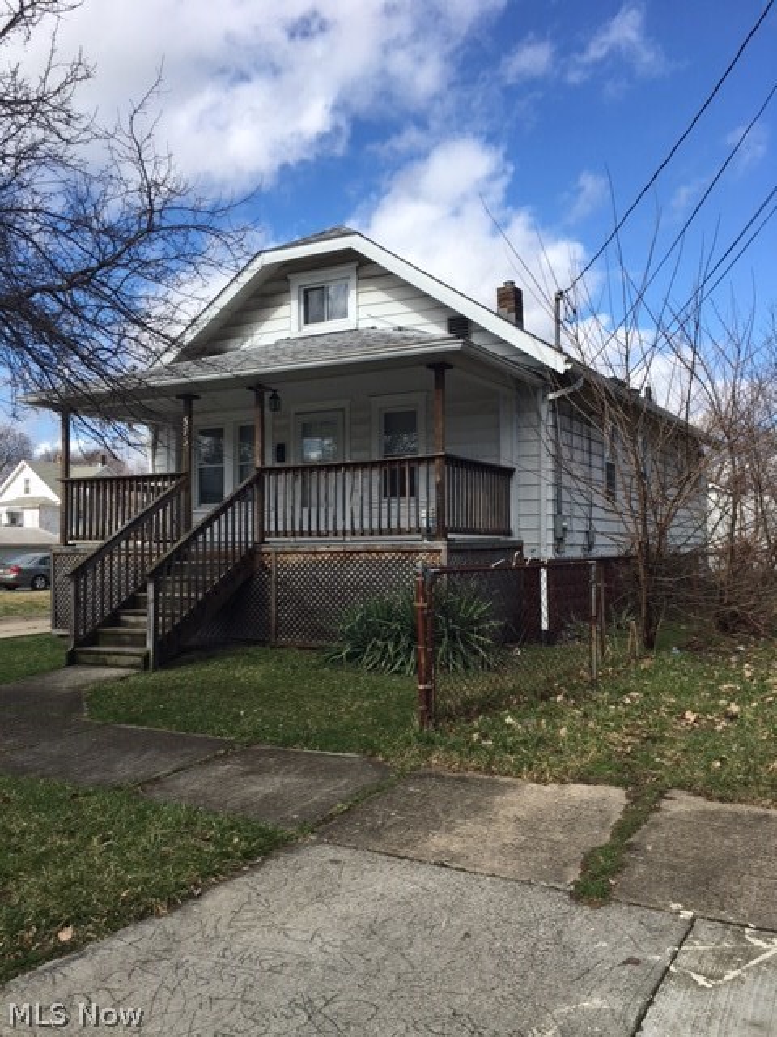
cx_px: 388
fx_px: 868
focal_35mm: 29
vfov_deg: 61.7
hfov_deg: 48.2
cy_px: 518
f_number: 2.2
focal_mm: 4.15
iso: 25
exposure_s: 1/1374
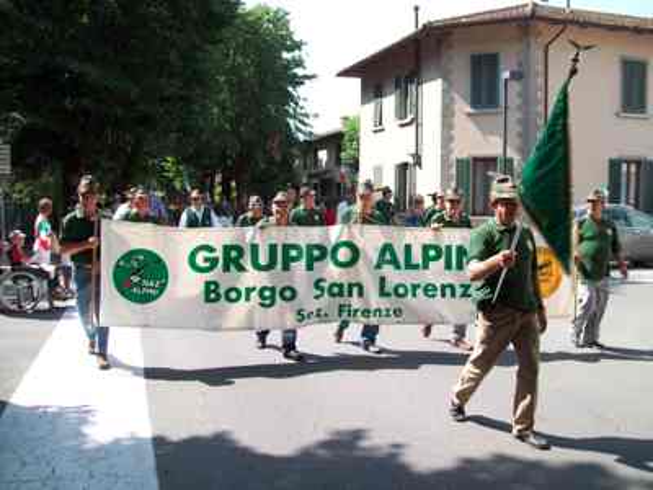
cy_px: 245
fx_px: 679
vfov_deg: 39.7
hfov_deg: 51.4
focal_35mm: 36
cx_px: 326
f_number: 2.7
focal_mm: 6
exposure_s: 1/508
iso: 80
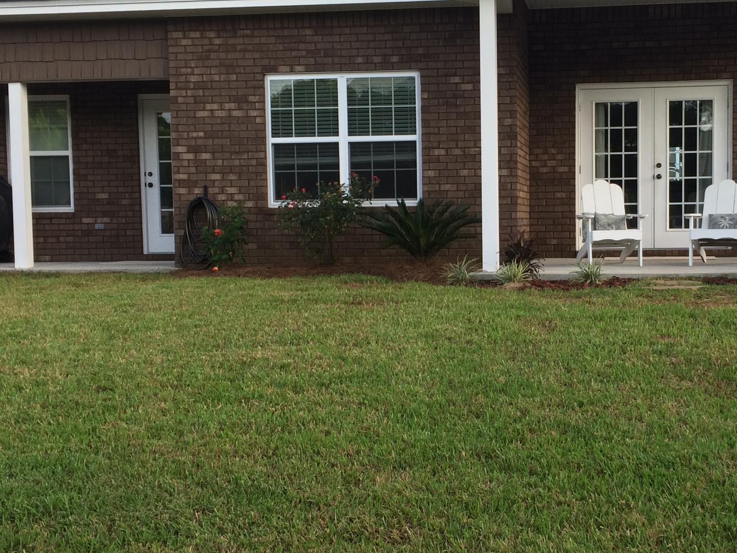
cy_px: 290
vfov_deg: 28.5
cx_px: 497
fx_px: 1086
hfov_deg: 37.1
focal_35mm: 51
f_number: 2.2
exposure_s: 1/232
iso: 32
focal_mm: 4.15
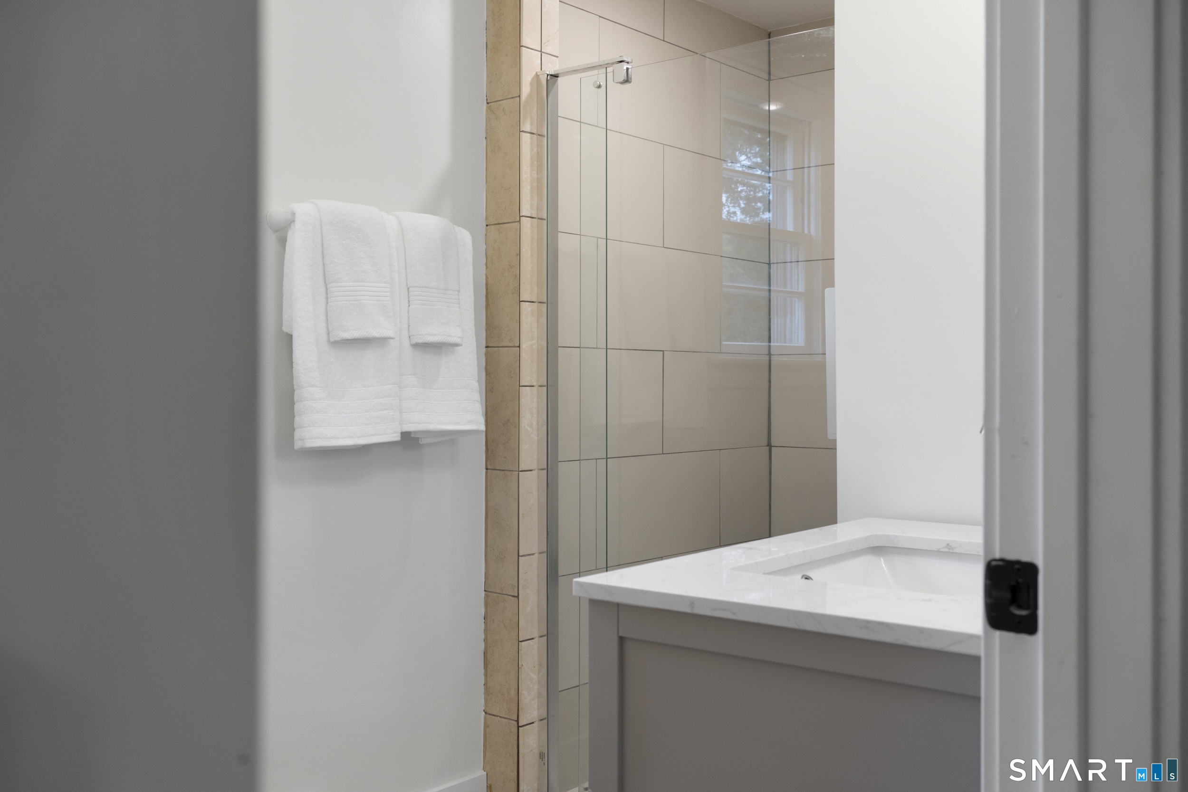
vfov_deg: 37.9
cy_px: 396
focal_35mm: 35
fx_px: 1155
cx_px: 594
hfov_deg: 54.4
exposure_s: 1/40
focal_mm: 35
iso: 1250
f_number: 8
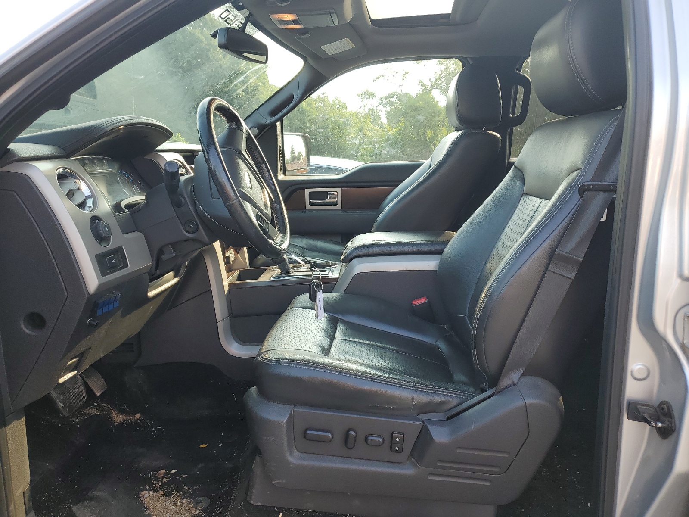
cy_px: 258
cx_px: 344
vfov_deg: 53.1
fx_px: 518
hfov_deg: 67.3
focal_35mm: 26
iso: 50
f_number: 1.5
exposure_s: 1/312
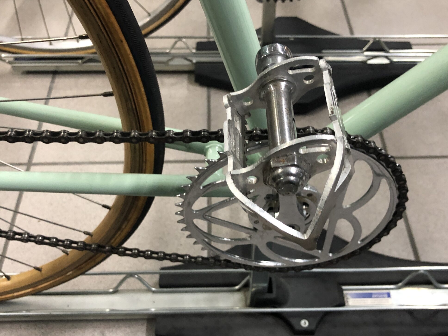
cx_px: 229
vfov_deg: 38.6
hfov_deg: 50.1
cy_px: 185
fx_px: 479
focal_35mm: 37
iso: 100
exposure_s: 1/17
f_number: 1.8
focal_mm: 4
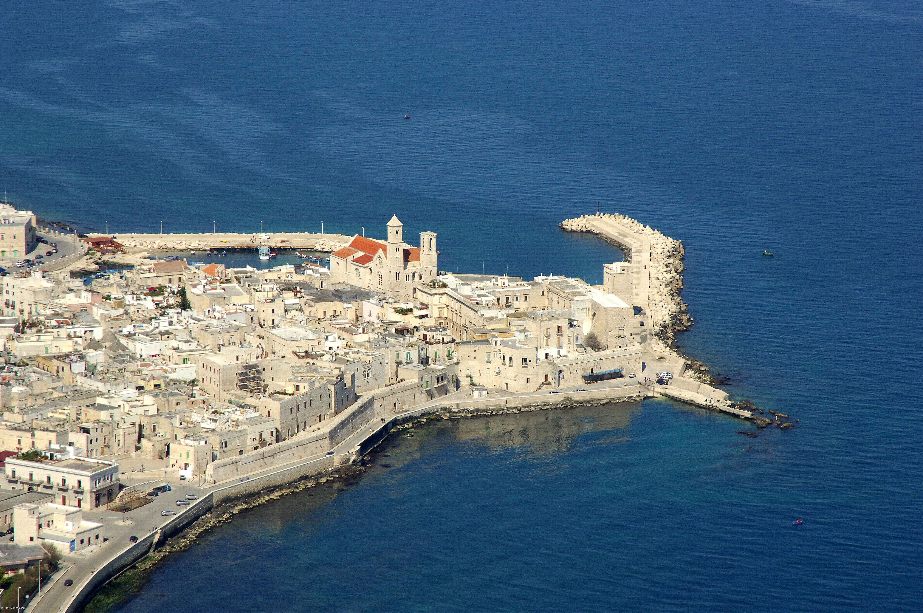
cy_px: 306
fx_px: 4609
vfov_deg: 7.6
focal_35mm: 180
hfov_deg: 11.4
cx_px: 462
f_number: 9.5
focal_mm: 120
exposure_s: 1/1000
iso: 400
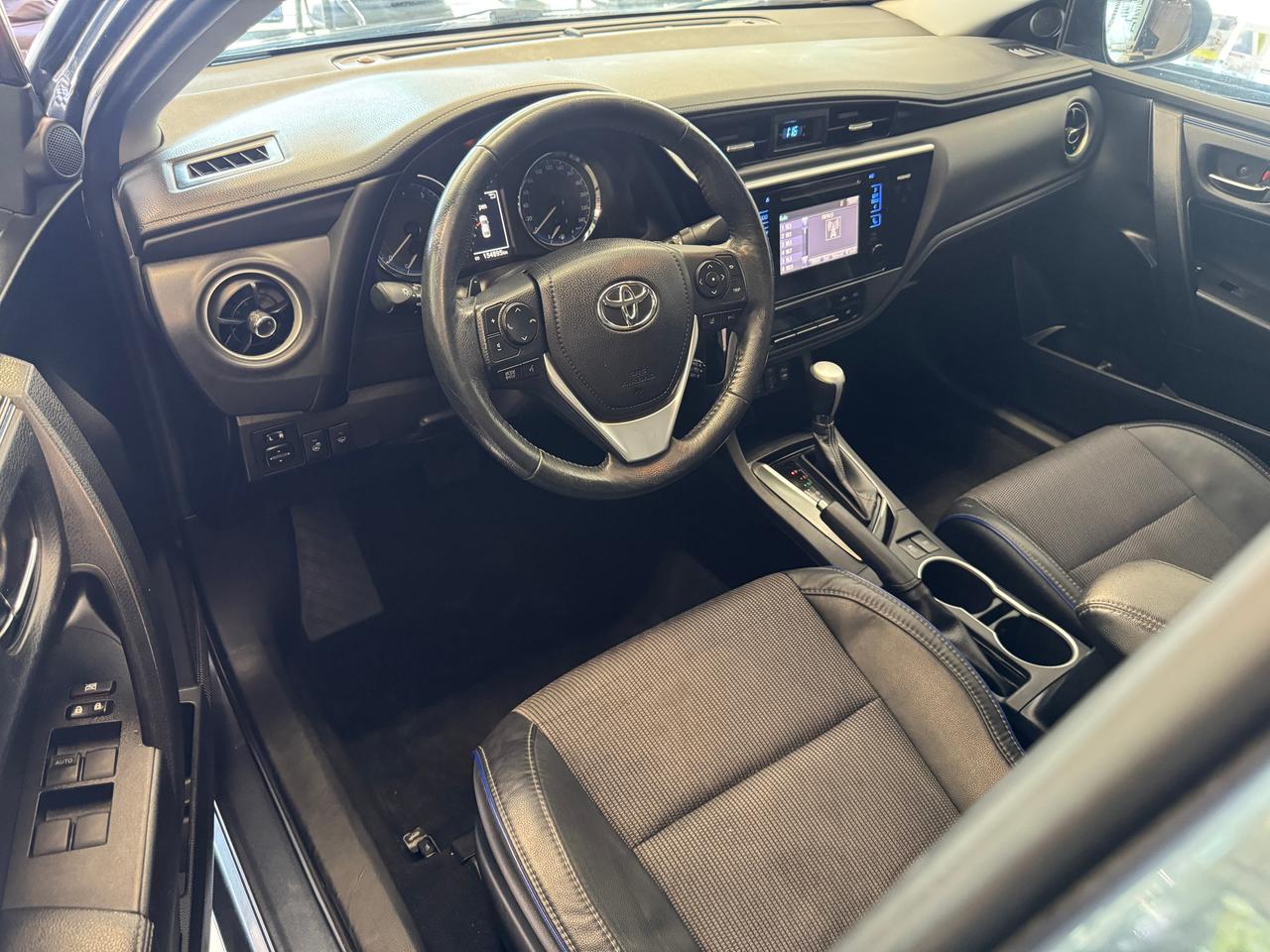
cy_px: 476
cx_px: 635
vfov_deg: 56.8
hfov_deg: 71.6
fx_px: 881
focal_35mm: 24
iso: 640
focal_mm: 6.76
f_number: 1.78
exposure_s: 1/40
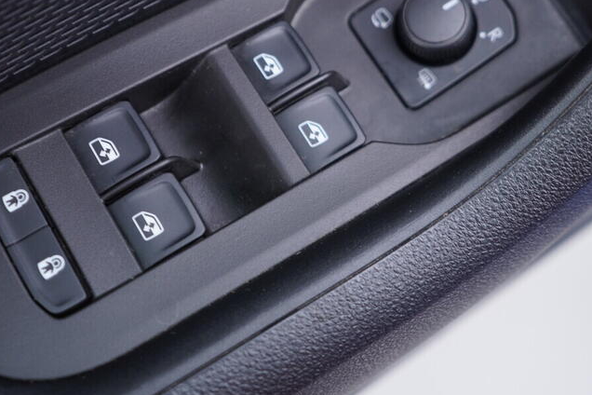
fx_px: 954
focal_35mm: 58
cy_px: 83
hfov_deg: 34.4
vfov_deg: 23.1
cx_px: 349
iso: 250
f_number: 2.8
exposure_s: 1/40
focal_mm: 24
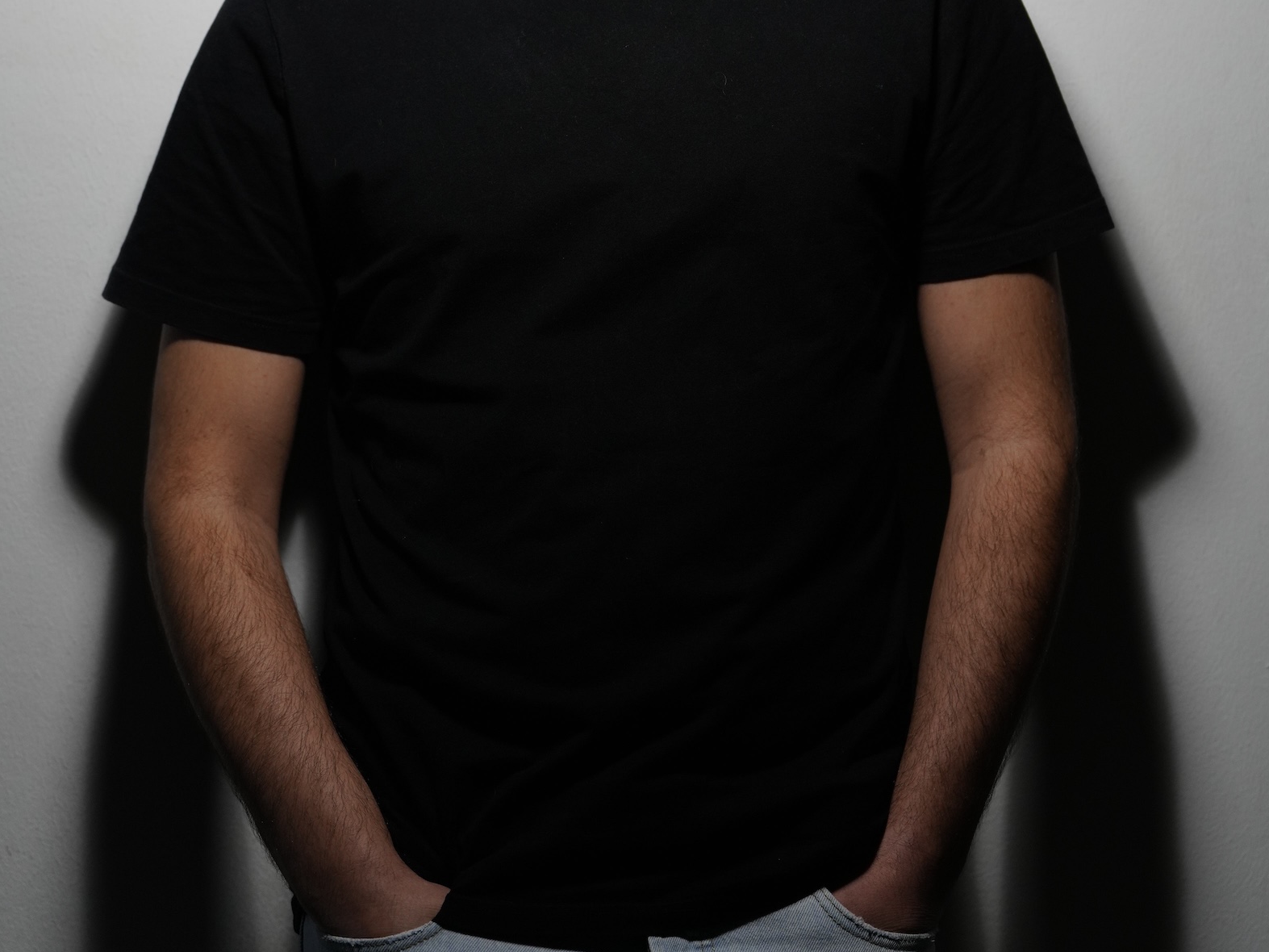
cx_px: 636
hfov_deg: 16.1
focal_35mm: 122
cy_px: 169
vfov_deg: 12.1
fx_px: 4473
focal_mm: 84
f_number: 3.2
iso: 500
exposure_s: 1/200
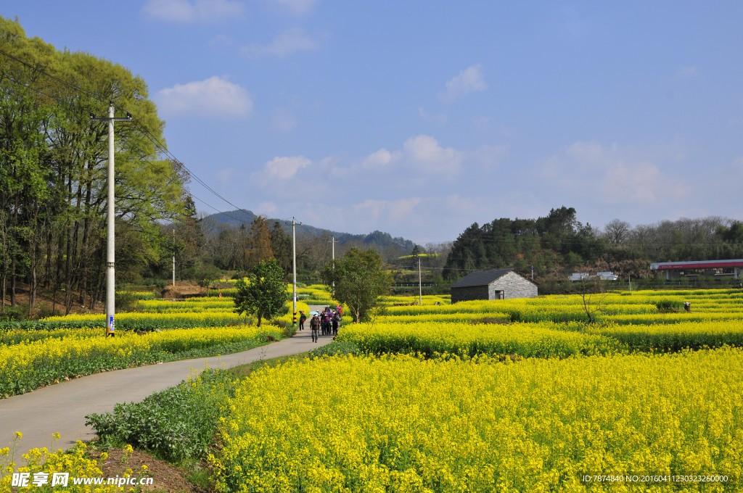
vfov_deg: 28.9
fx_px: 958
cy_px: 246
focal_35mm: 46
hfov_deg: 42.4
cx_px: 372
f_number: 11
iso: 200
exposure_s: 1/500
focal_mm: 31
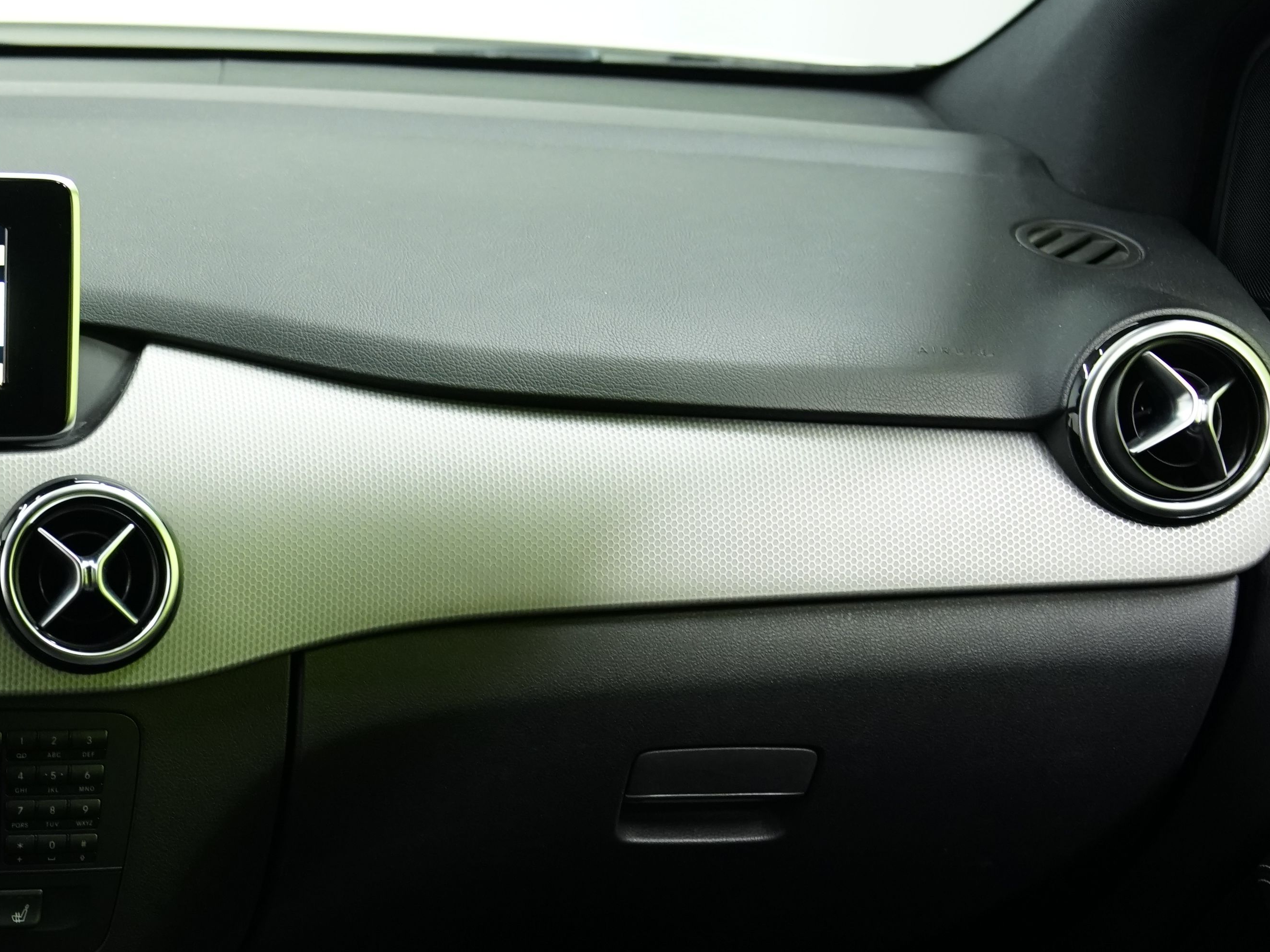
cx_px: -141
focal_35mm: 76
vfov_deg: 19.3
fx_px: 2788
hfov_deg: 23.9
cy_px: 677
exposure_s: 1/40
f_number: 2.8
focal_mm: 35
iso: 1250
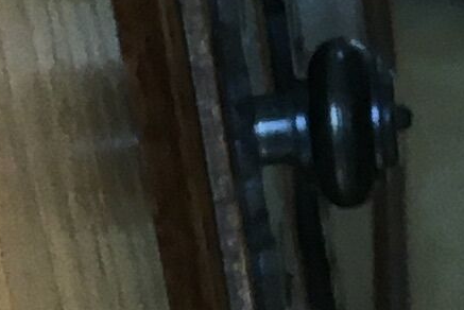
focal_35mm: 278
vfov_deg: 4.9
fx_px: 3585
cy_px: -30
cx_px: 1581
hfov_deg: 6.5
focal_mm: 4.15
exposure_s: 1/33
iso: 32
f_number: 2.2
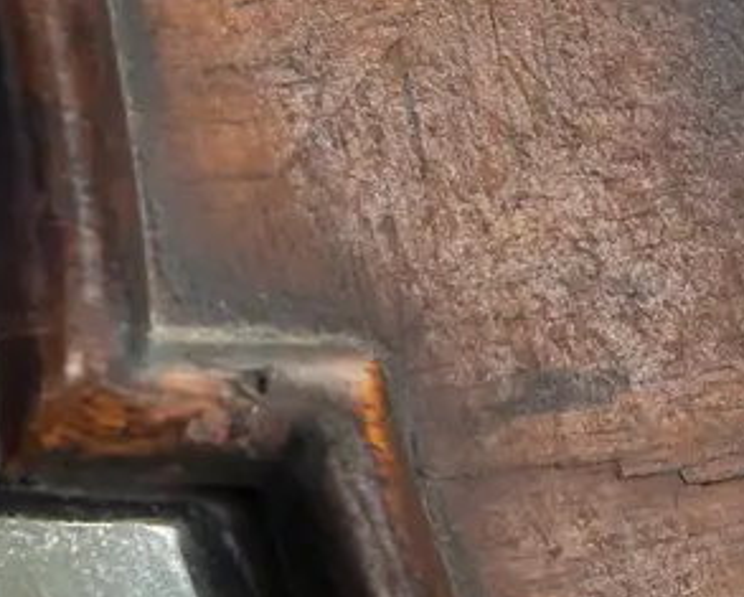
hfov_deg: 8.8
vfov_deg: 7.1
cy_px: 442
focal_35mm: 218
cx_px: 800
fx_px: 4805
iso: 3200
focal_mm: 32
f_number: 5.6
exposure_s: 1/200
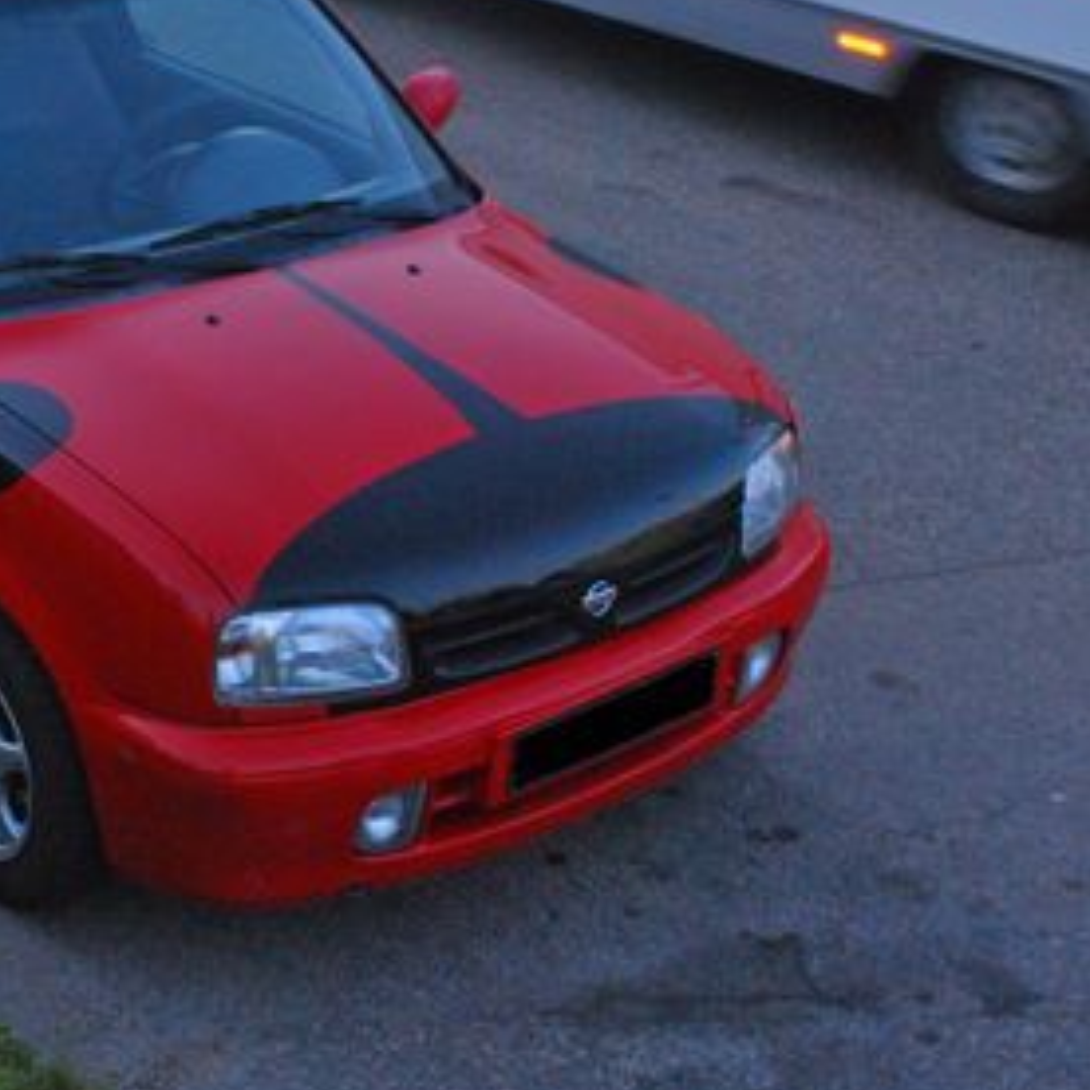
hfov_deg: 25.7
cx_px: 118
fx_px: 2316
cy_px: 415
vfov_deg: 26.4
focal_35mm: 65
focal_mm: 22
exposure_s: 1/25
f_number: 7.1
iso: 800
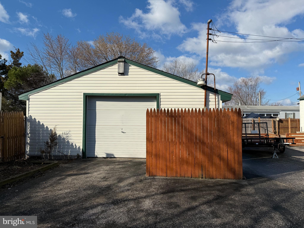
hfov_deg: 71.6
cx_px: 152
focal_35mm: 24
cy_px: 114
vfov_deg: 56.8
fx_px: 211
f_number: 1.78
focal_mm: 6.76
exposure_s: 1/7353
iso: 80
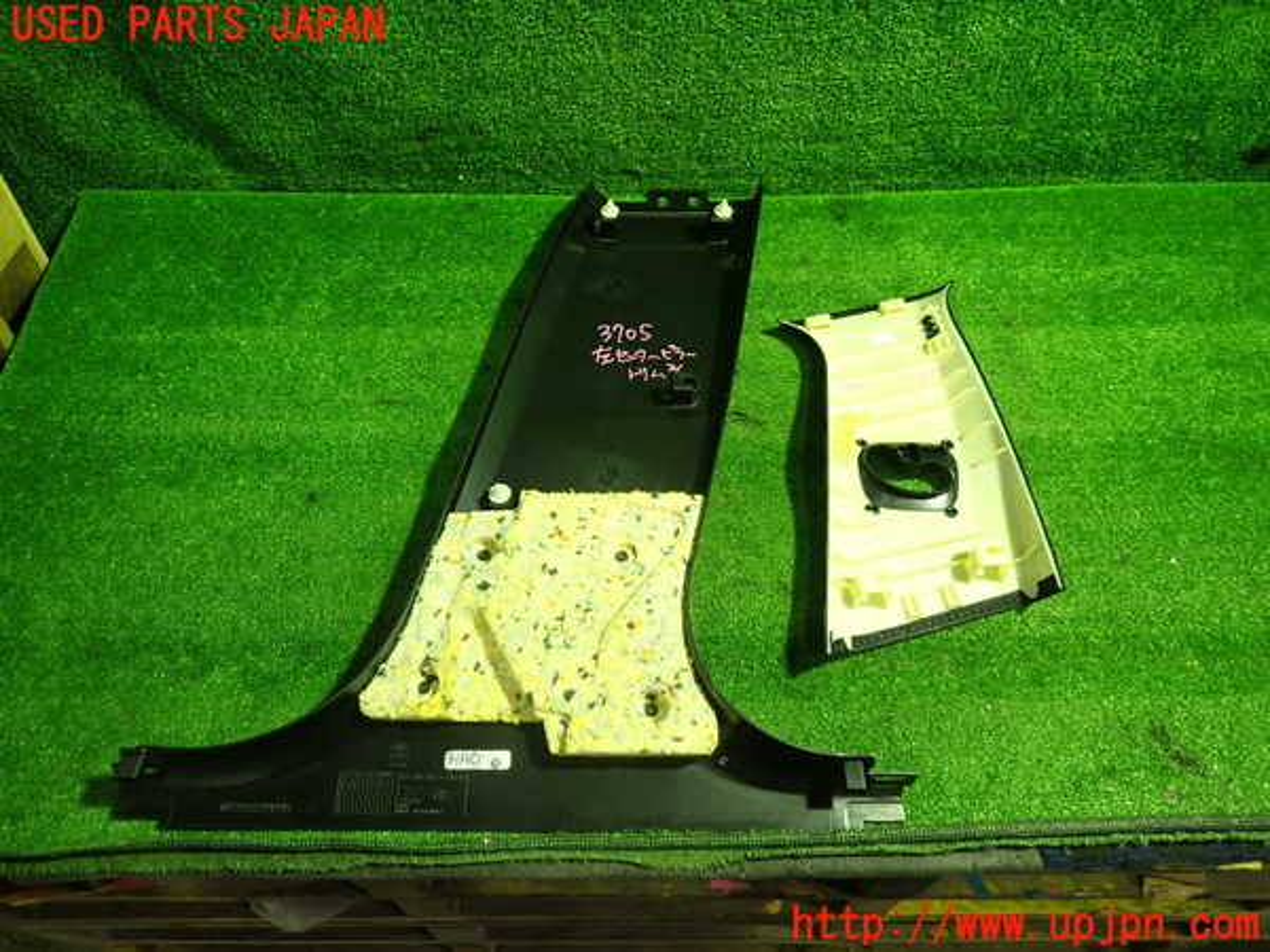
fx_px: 917
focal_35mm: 25
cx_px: 635
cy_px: 476
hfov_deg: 69.4
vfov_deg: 54.9
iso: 250
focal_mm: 4.5
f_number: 2
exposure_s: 1/30
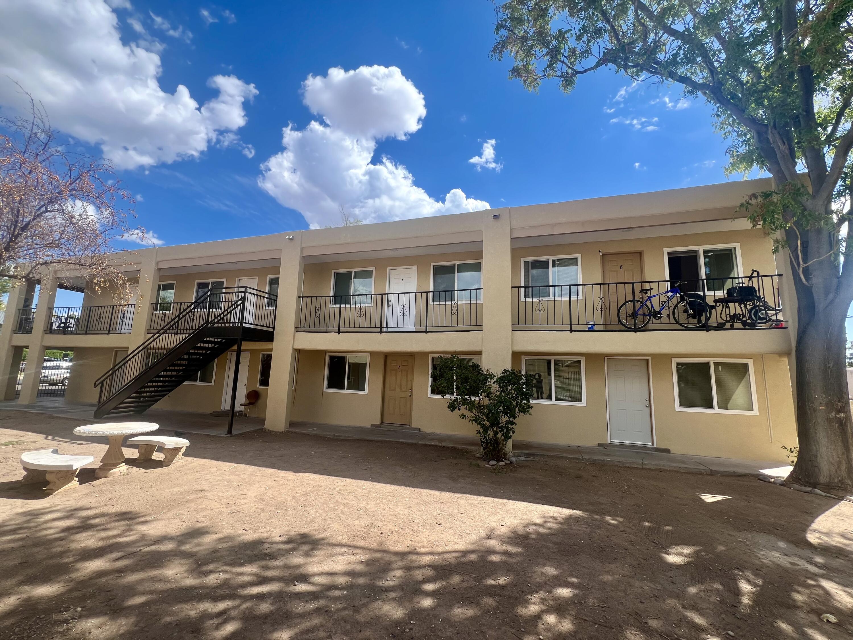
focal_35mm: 13
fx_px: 320
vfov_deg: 89.9
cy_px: 320
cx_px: 426
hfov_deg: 106.2
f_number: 1.8
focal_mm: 1.57
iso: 32
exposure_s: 1/727
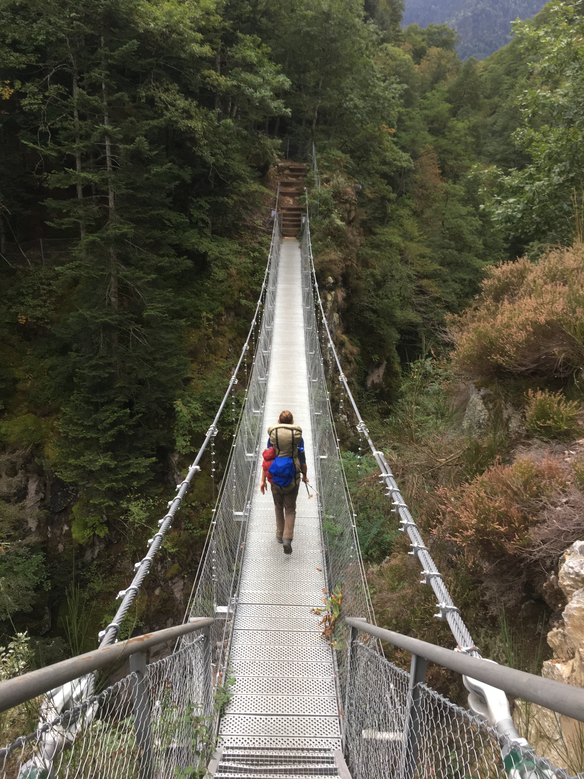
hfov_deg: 48.2
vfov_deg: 61.7
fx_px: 652
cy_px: 390
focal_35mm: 29
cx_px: 292
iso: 40
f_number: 2.2
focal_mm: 4.15
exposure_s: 1/100
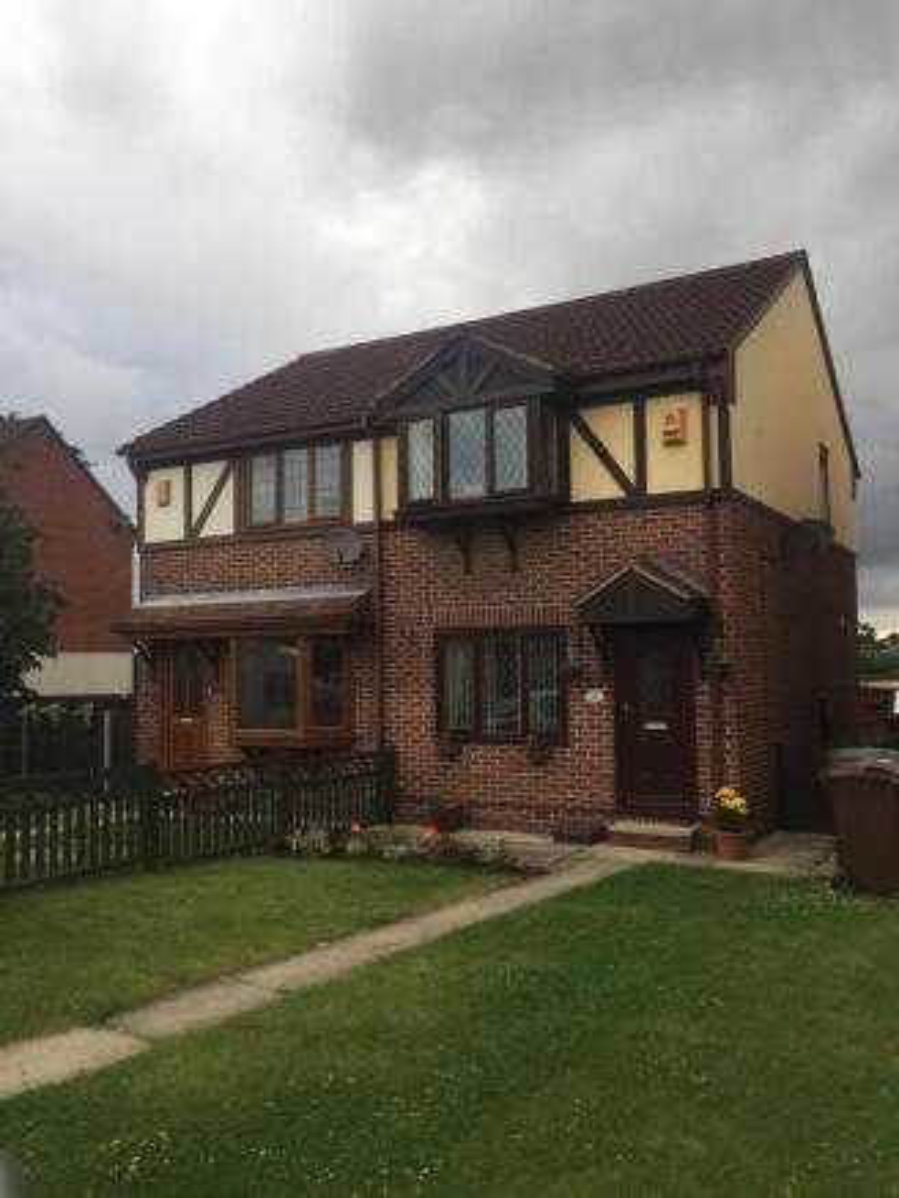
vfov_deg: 61.6
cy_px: 599
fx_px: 1004
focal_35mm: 29
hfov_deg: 48.2
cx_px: 450
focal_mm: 4.15
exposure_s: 1/338
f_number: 2.2
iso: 32
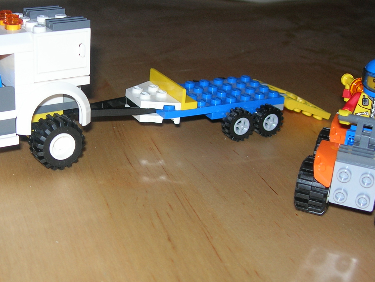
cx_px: 131
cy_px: 144
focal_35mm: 66
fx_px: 715
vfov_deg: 22.3
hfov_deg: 29.2
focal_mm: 7.8
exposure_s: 1/60.1
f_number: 2.8
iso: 64
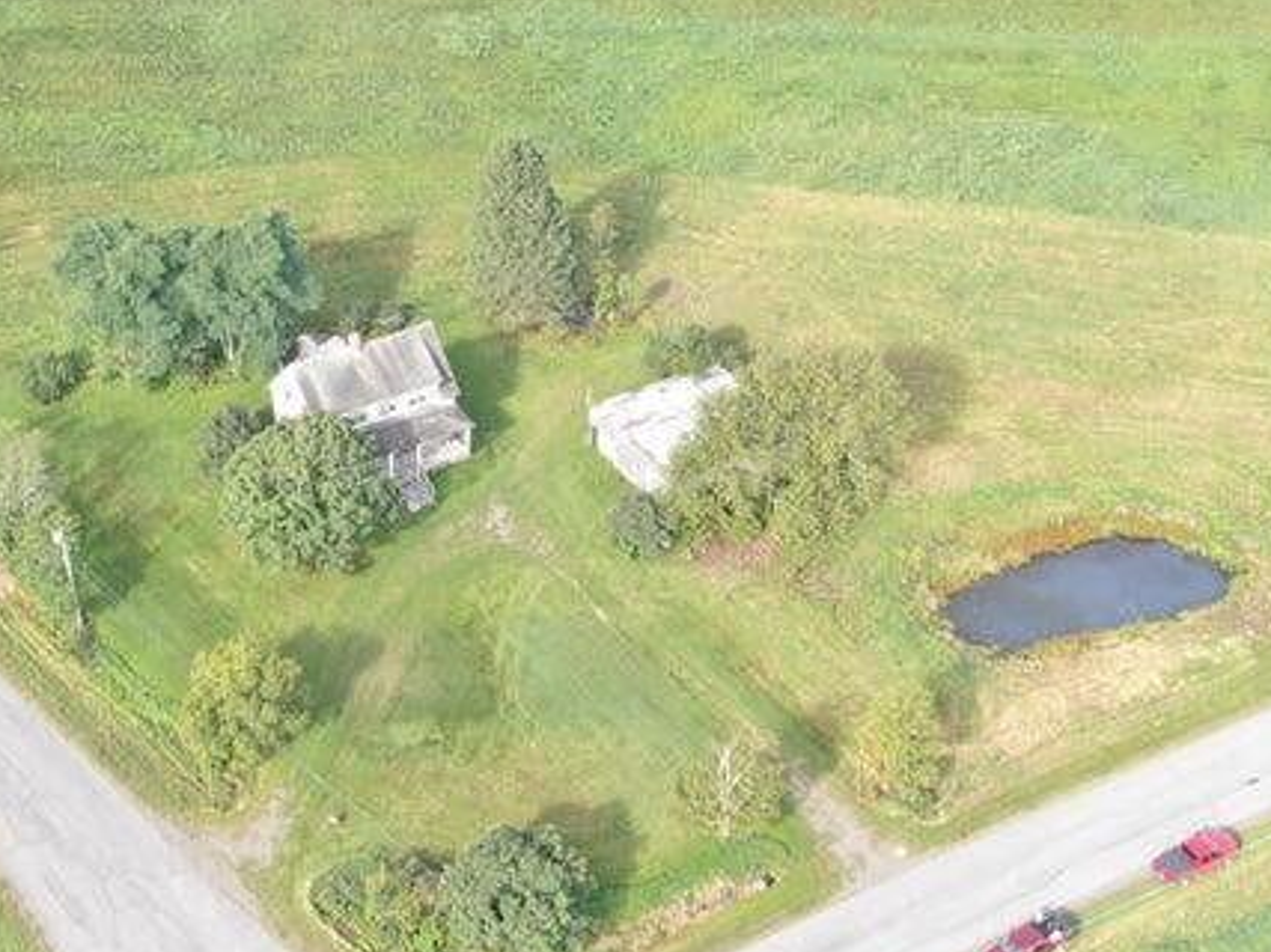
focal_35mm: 72
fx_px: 2643
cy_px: 318
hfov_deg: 27.0
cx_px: 545
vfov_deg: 20.4
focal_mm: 8.6
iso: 100
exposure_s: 1/100
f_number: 3.8
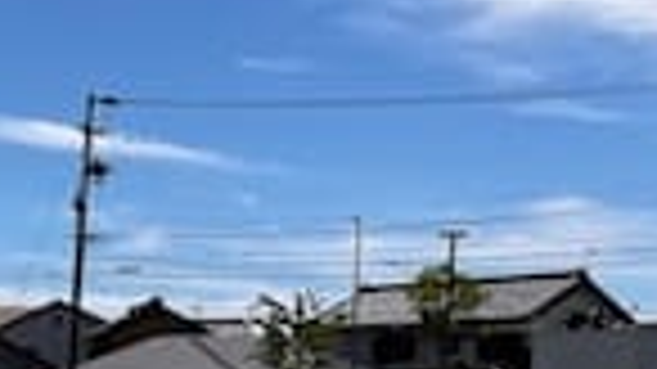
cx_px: -108
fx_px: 1689
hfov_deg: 20.7
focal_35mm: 97
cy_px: 628
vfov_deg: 11.7
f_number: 1.5
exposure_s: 1/6211
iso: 50
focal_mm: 5.7
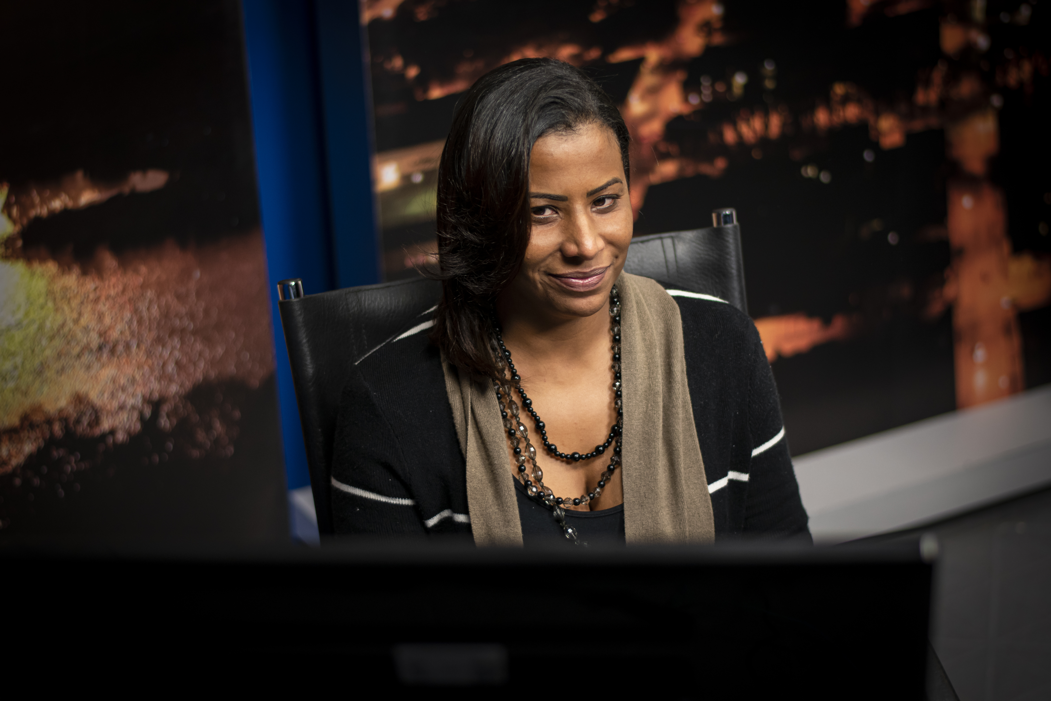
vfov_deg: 18.2
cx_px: 526
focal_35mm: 75
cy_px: 350
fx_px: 2189
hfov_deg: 27.0
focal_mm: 50
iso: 400
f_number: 1.8
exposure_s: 1/400
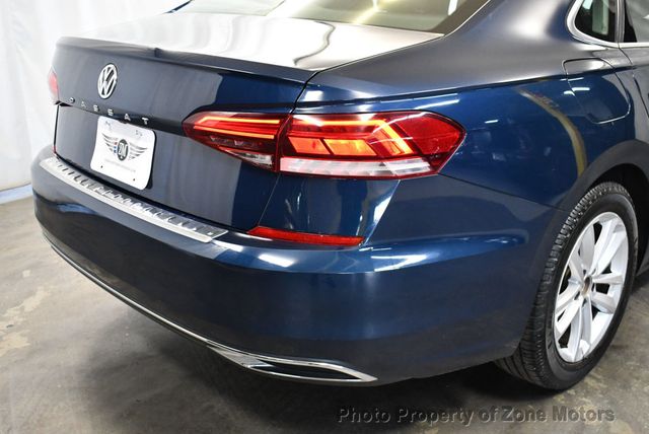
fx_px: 722
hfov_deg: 48.4
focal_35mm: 40
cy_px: 217
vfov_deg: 33.5
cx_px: 324
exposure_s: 1/125
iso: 1800
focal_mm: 20
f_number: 3.5
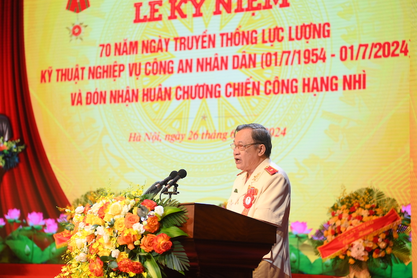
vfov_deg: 19.4
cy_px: 139
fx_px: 811
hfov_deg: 28.8
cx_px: 208
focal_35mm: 70
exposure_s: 1/160
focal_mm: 70
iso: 640
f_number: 3.5
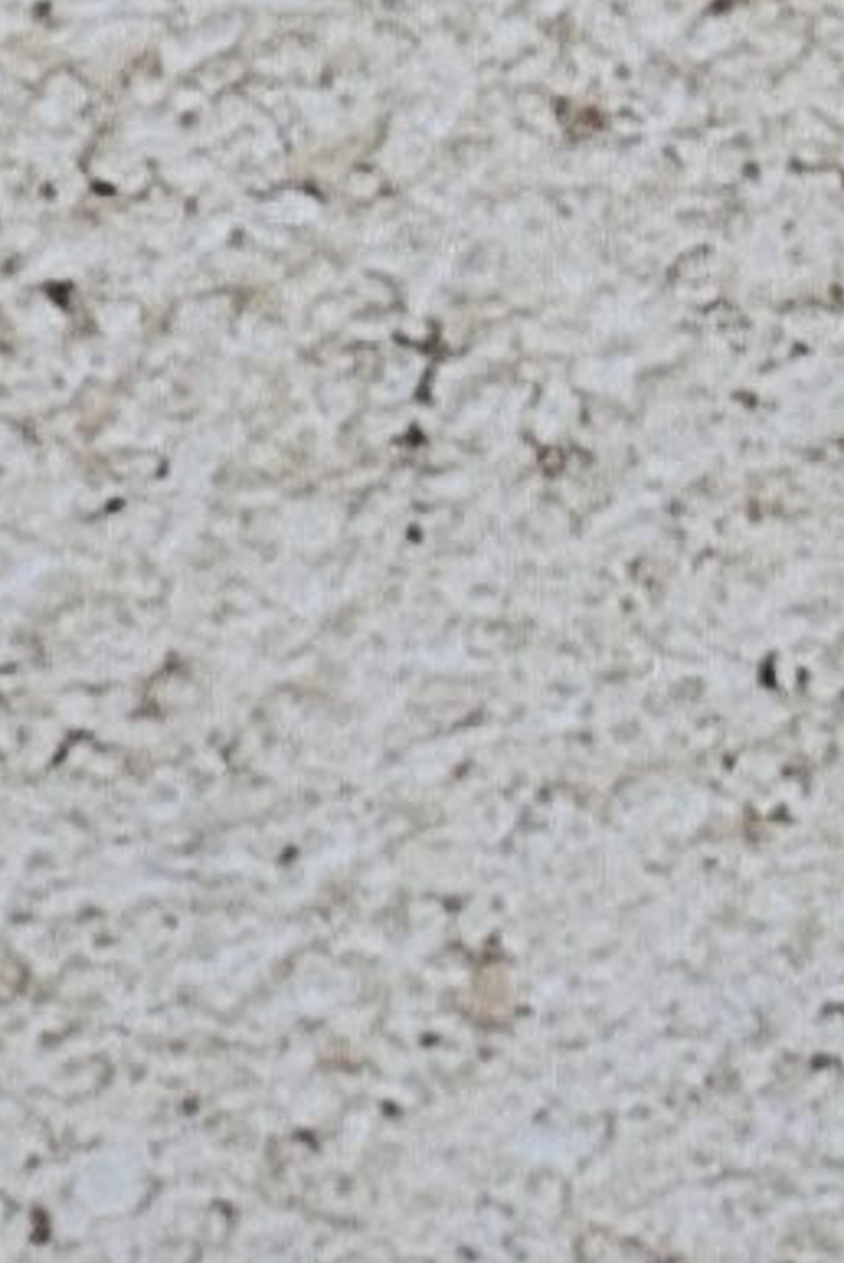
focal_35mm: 288
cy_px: -2497
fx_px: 10120
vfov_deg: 6.5
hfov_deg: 4.8
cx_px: 61
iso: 800
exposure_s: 1/50
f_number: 4.8
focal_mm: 29
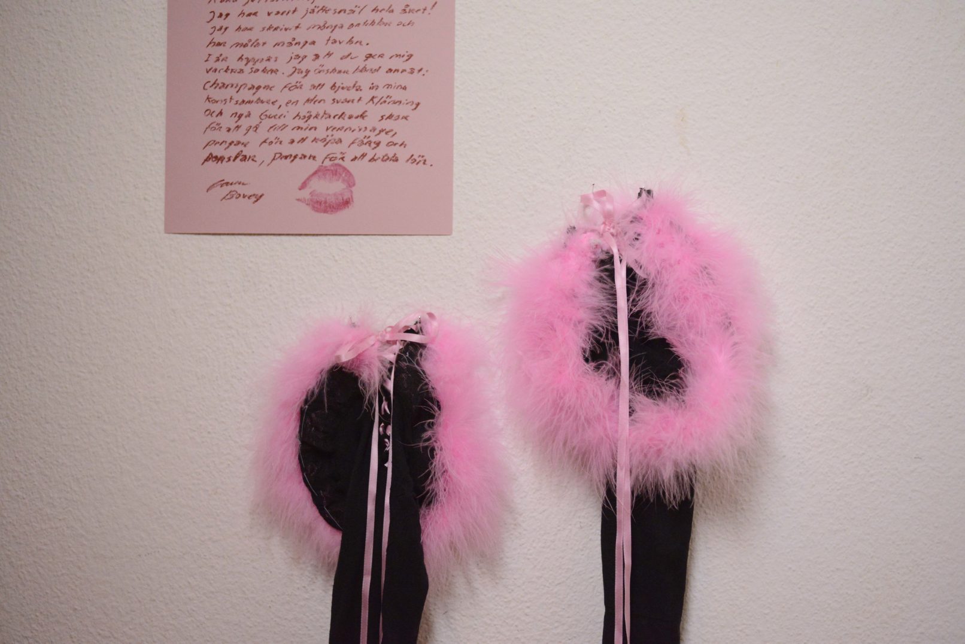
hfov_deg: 11.4
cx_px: 482
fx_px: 4826
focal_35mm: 180
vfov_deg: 7.6
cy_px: 322
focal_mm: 180
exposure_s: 1/640
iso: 6400
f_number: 5.6
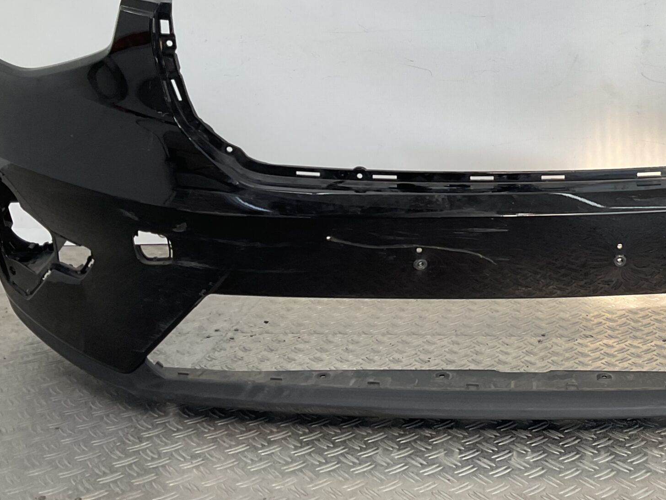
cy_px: 124
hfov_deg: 36.4
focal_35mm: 51
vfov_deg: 28.1
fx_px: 981
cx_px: 516
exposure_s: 1/219
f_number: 1.8
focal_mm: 3
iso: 16
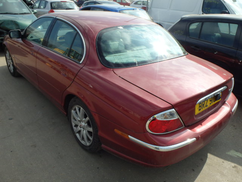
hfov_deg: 63.4
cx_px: 121
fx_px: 196
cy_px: 91
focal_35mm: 28
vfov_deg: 49.7
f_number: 11
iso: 125
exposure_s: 1/100
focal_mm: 5
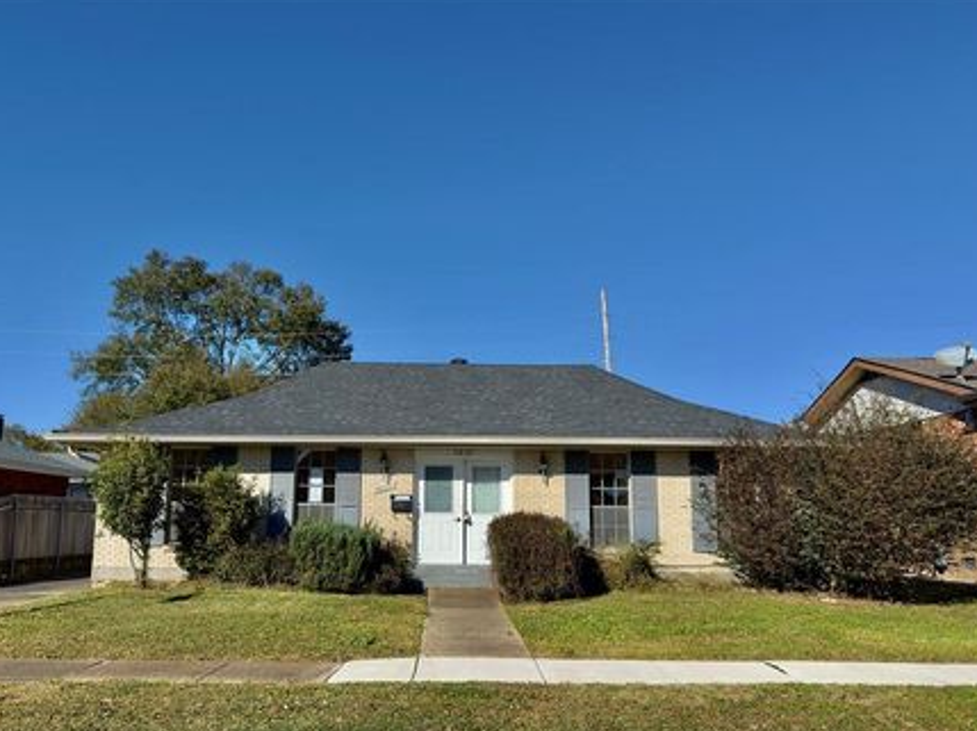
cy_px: 413
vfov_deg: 49.5
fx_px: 790
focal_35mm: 28
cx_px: 449
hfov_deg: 63.4
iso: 64
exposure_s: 1/4739
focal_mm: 6.76
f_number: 1.78
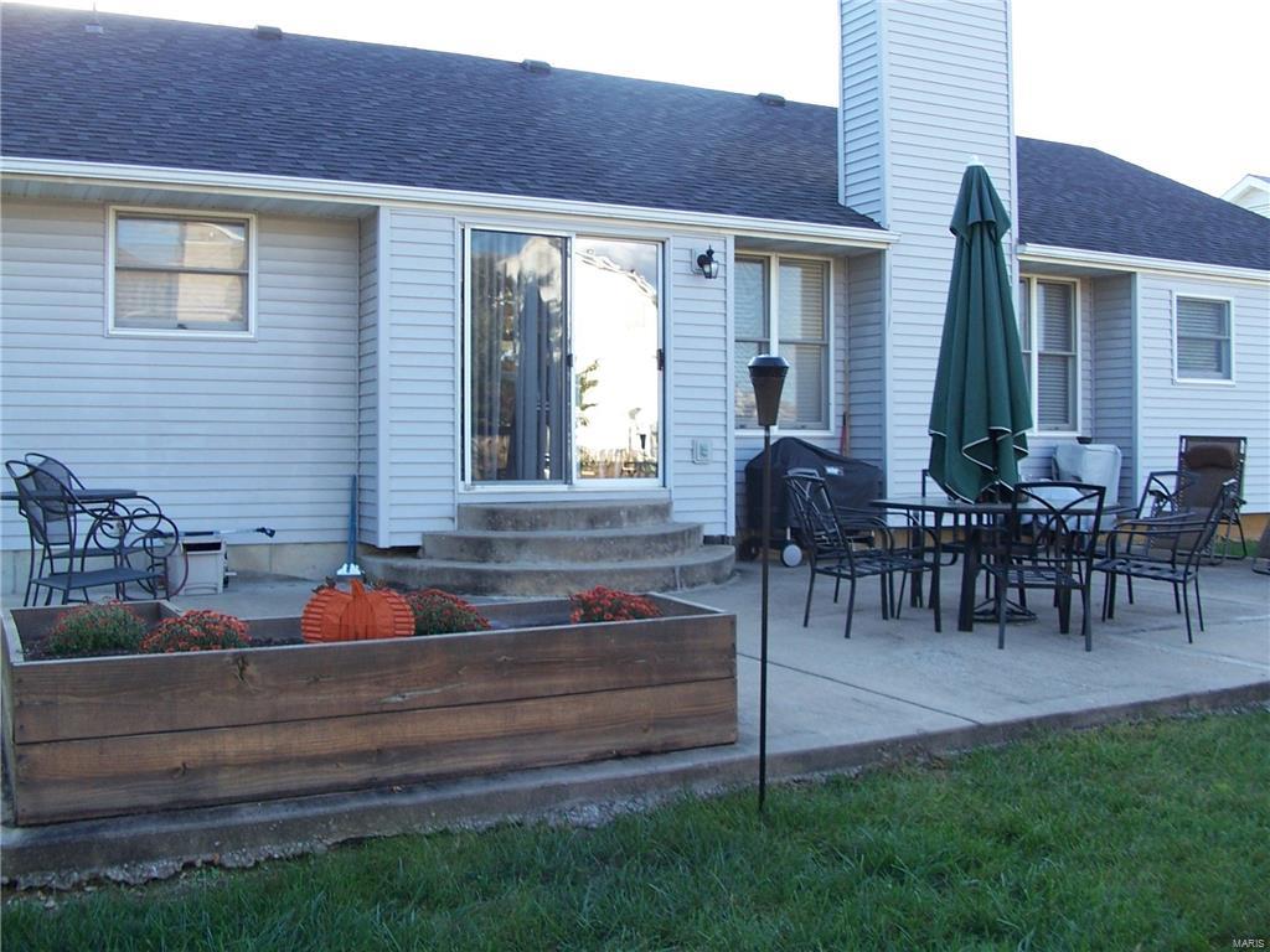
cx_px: 635
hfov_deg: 52.6
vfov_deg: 40.7
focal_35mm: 35
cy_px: 476
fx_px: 1284
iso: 80
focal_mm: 6
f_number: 2.8
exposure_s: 1/180
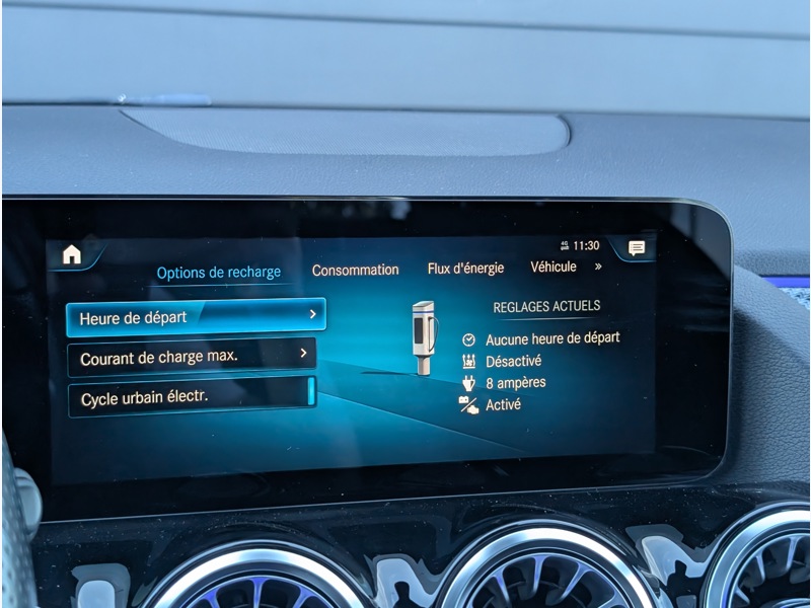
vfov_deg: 29.7
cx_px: 406
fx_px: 1148
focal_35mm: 49
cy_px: 304
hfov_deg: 38.9
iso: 277
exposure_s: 1/304
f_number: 1.68
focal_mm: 6.9
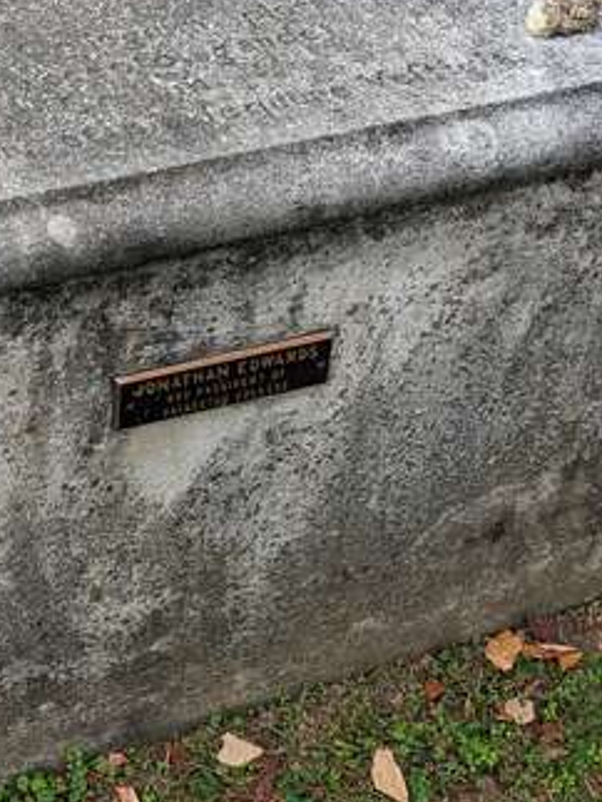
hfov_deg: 21.7
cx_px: 117
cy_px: 284
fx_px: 1552
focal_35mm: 67
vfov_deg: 28.8
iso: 48
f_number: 1.8
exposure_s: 1/668
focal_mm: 4.44
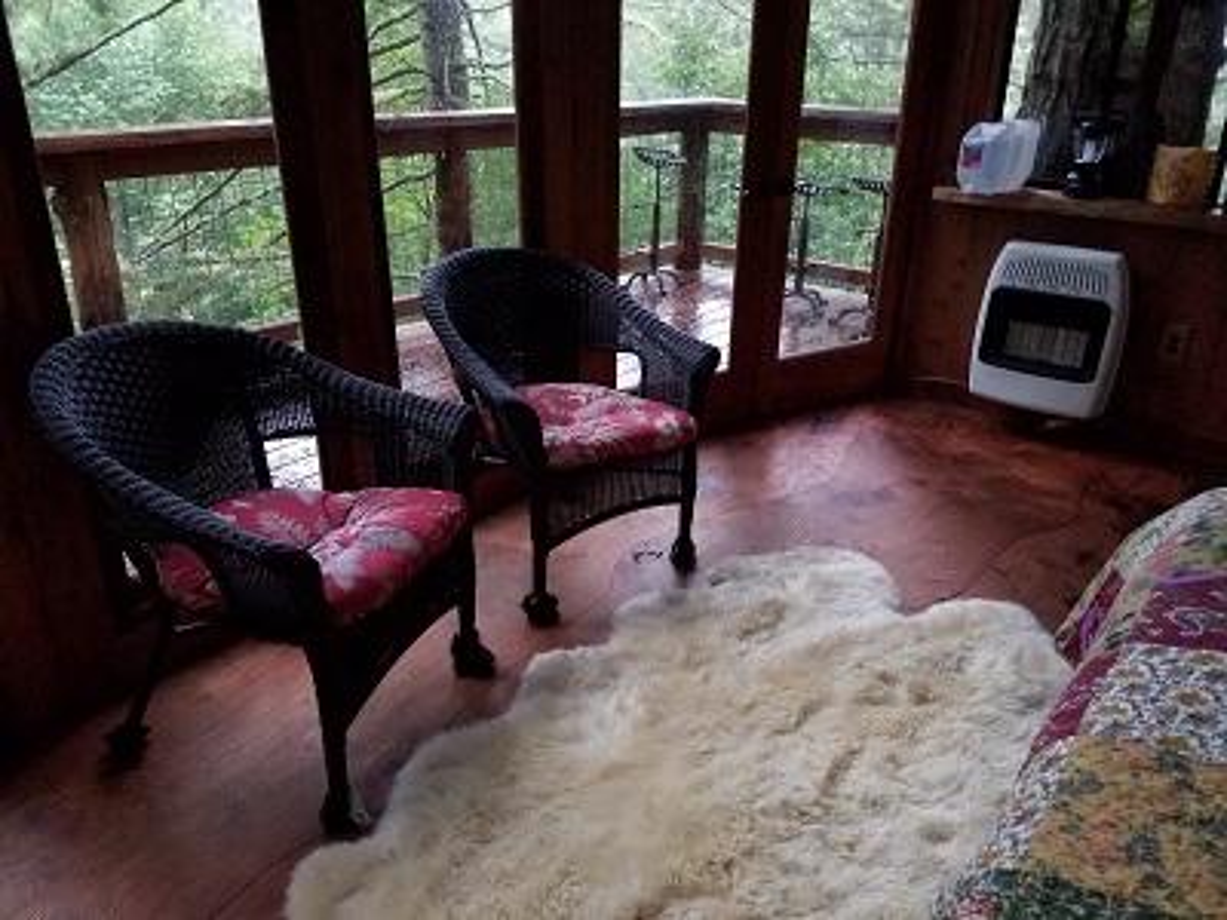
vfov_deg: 53.1
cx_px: 614
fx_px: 922
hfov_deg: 67.3
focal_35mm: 26
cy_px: 460
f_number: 1.7
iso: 320
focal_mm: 4.2
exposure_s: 1/10
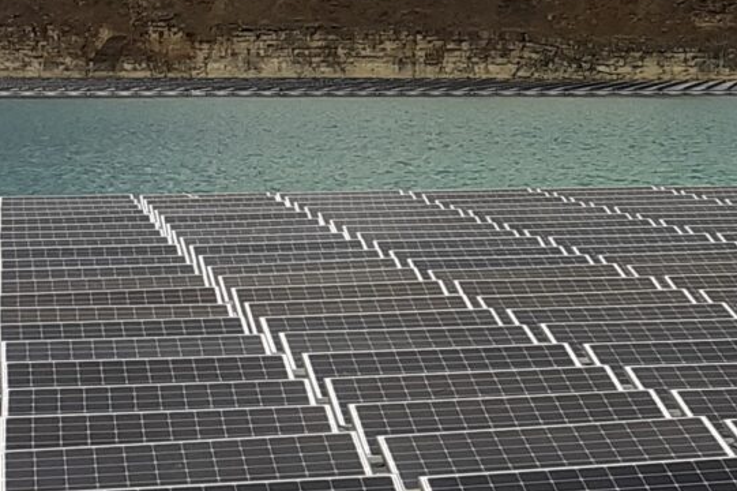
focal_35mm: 133
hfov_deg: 15.1
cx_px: 760
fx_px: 2721
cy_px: 176
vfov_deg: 10.3
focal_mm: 3.6
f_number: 1.9
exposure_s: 1/3279
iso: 40
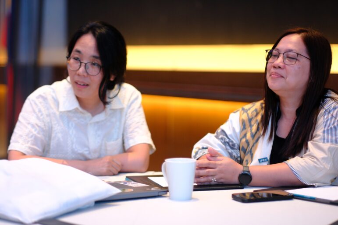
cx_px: 169
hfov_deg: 24.2
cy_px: 112
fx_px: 789
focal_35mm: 84
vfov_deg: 16.3
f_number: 1.2
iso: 1000
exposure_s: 1/320
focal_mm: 56
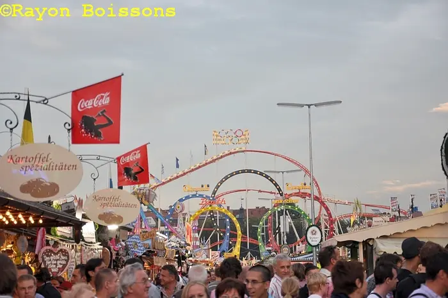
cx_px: 224
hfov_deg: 23.4
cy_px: 149
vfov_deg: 15.7
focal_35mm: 87
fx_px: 1081
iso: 200
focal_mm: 58
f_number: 5
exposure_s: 1/80
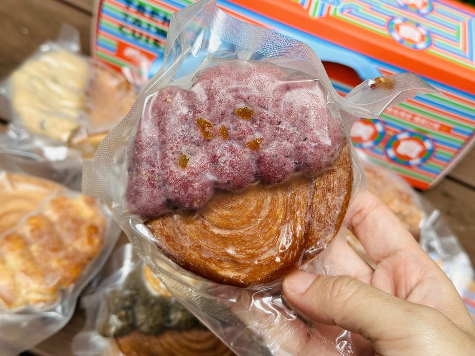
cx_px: 238
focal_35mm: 48
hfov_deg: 39.7
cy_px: 178
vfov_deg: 30.3
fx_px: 659
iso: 64
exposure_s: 1/242
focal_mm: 6.86
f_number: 1.78
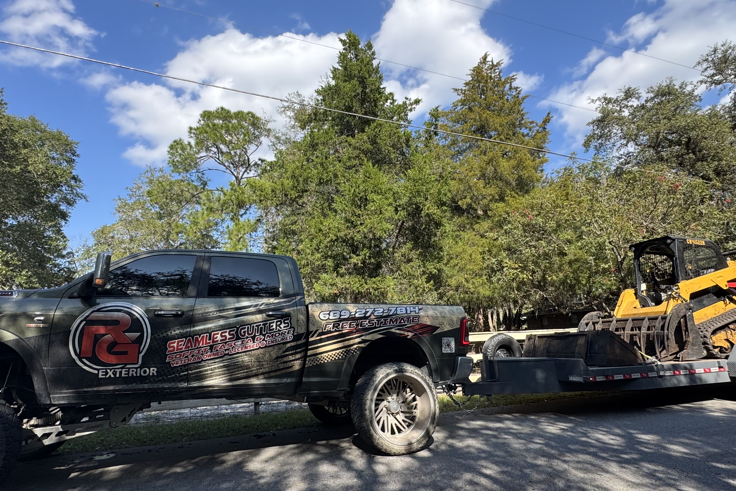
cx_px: 370
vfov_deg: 59.5
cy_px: 232
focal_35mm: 21
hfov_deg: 81.2
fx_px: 429
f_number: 2.2
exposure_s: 1/804
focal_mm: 2.22
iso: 40
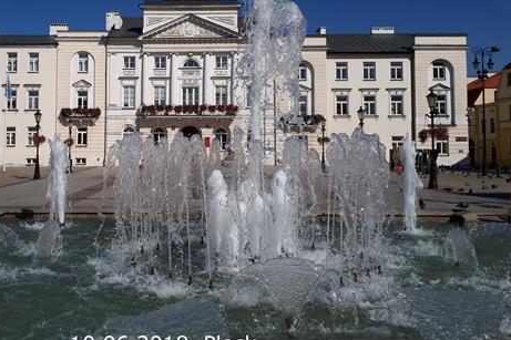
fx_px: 553
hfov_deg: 48.6
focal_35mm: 39
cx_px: 166
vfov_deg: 33.8
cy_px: 106
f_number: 1.9
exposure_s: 1/3937
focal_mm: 3.6
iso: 40
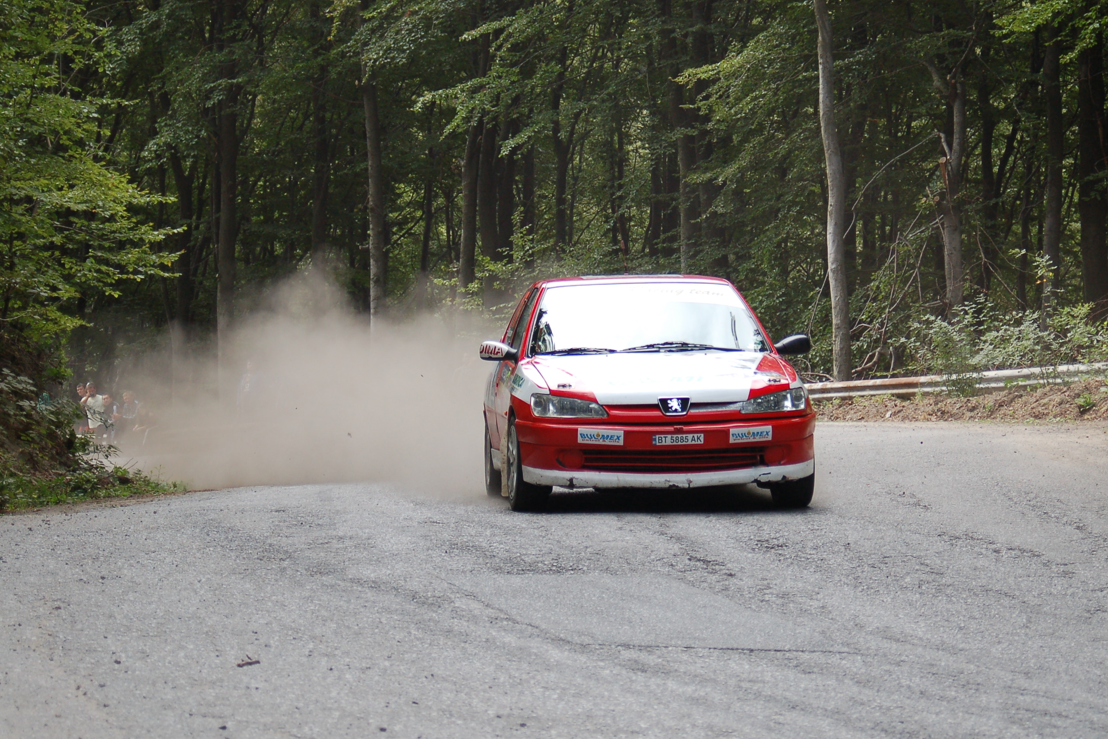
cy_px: 380
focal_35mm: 123
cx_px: 639
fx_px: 3785
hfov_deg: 16.6
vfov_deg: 11.1
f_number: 5.3
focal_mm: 70
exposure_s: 1/500
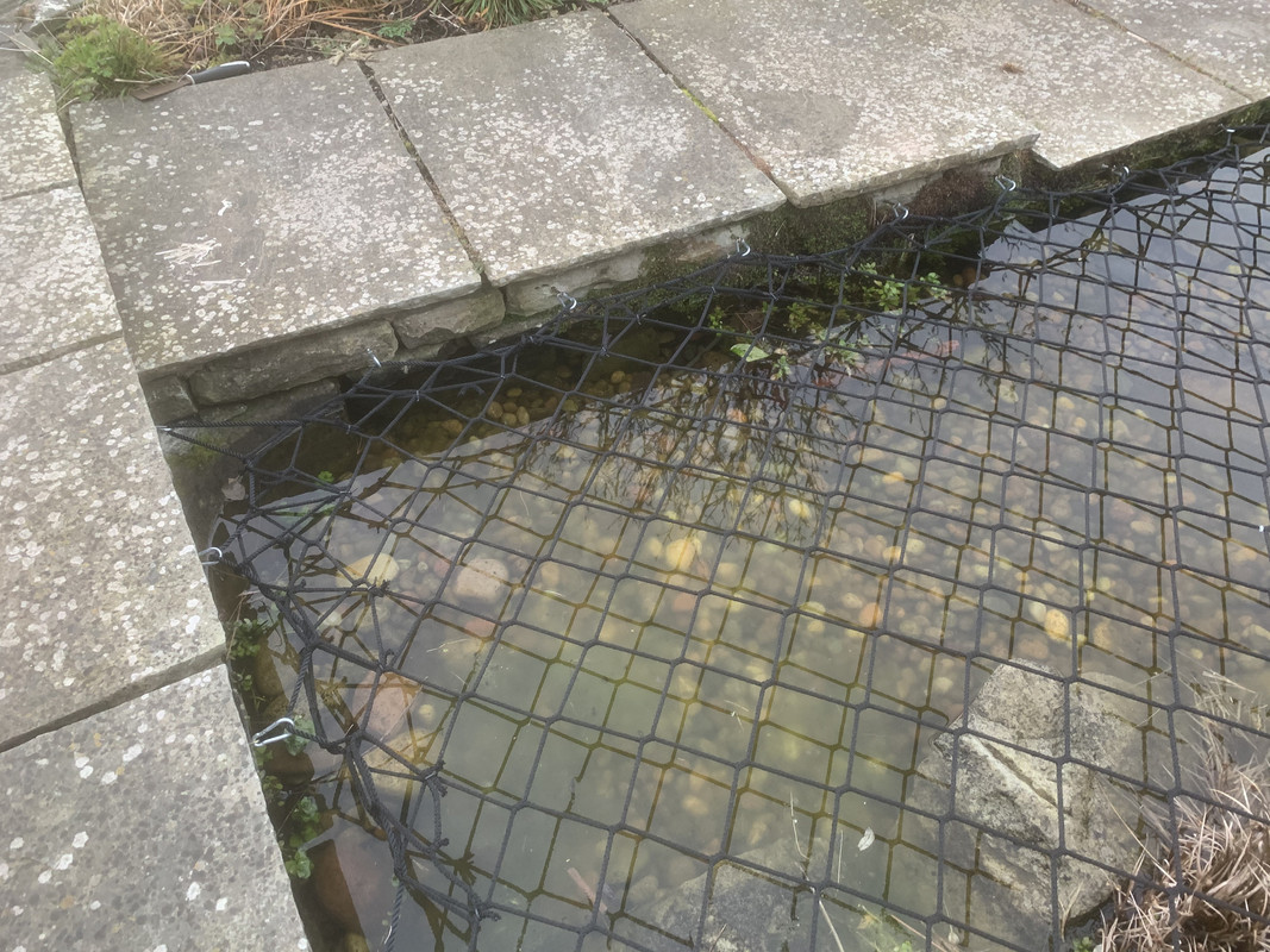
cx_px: 635
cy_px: 476
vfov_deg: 53.1
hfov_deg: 67.3
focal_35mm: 26
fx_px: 954
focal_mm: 4.25
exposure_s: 1/60
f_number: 1.8
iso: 125
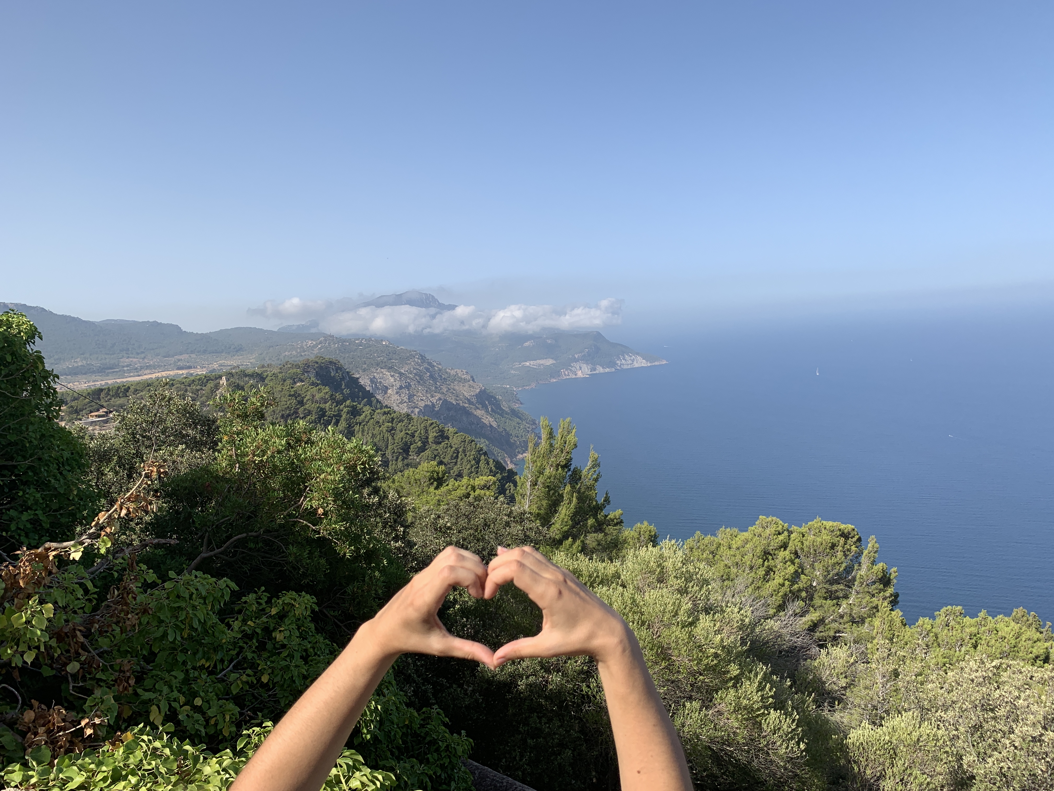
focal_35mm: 26
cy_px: 396
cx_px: 527
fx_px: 792
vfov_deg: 53.1
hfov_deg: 67.3
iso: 25
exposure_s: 1/2257
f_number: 1.8
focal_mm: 4.25
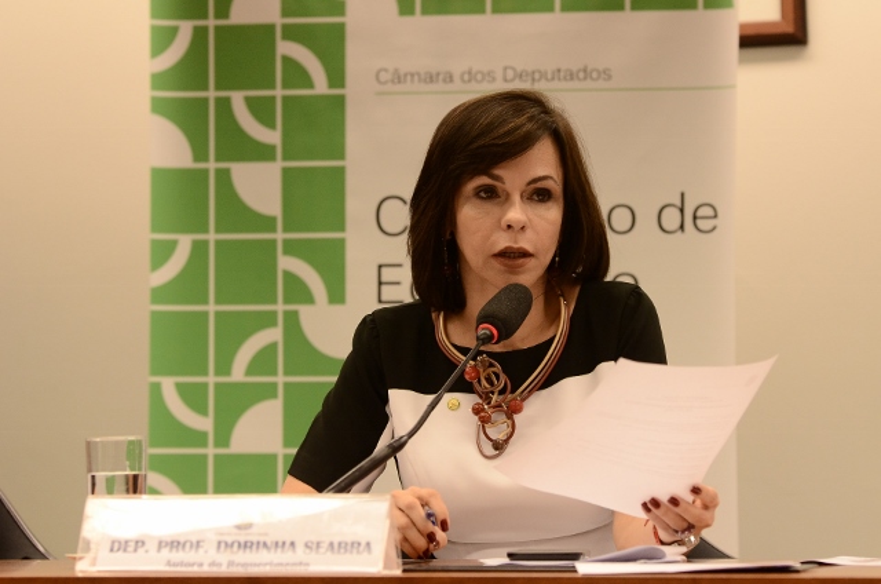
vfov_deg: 7.0
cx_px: 440
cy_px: 292
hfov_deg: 10.6
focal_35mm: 195
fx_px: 4763
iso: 1250
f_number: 4
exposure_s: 1/250
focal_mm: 130
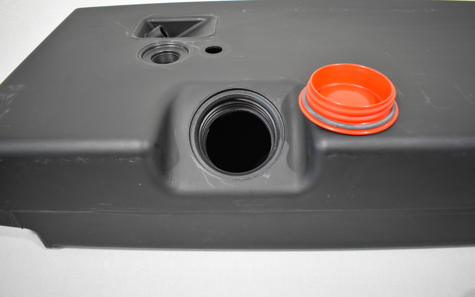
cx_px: 239
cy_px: 139
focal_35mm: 28
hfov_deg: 66.5
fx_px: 363
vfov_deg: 44.5
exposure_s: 1/125
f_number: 3.5
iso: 1100
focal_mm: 18
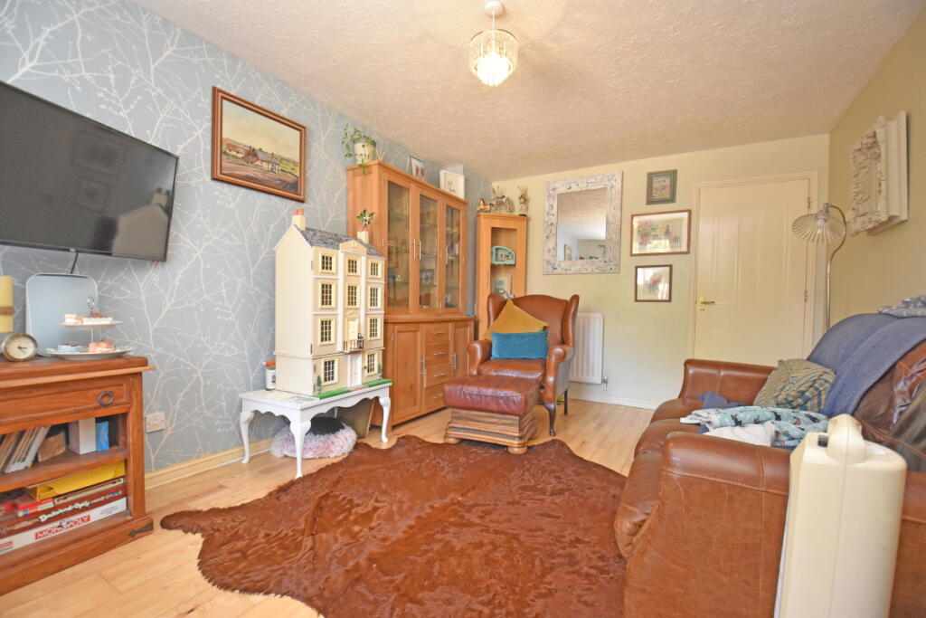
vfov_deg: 77.3
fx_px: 386
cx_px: 463
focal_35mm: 15
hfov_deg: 100.4
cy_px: 309
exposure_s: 1/60
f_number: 4
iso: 1800
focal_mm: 10
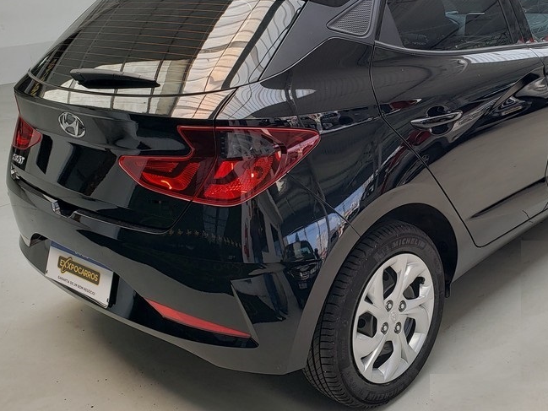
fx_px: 649
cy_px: 181
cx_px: 368
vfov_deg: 35.1
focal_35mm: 41
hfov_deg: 45.0
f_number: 2.4
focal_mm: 4.3
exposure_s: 1/245
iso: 50
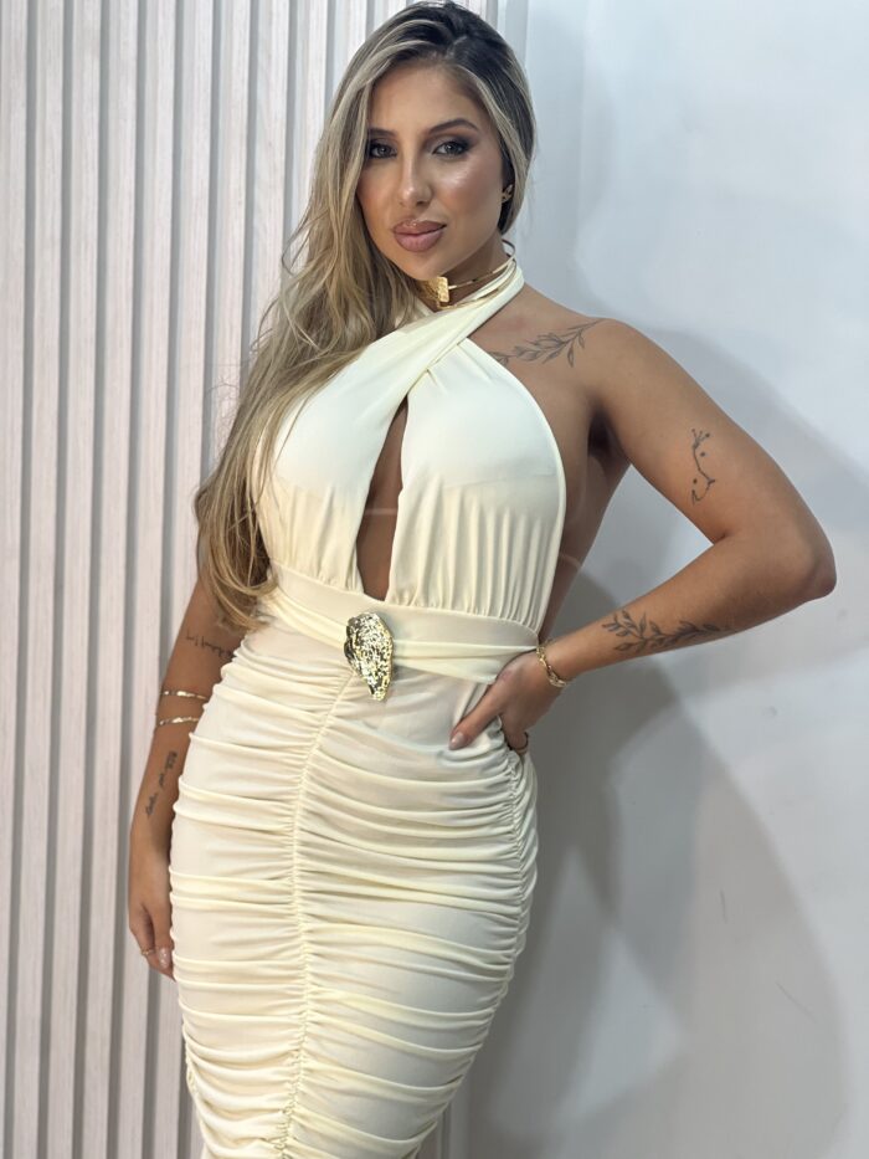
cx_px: 434
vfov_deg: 25.3
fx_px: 2577
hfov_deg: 19.1
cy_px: 580
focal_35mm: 77
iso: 125
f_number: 2.8
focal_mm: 9
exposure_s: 1/120
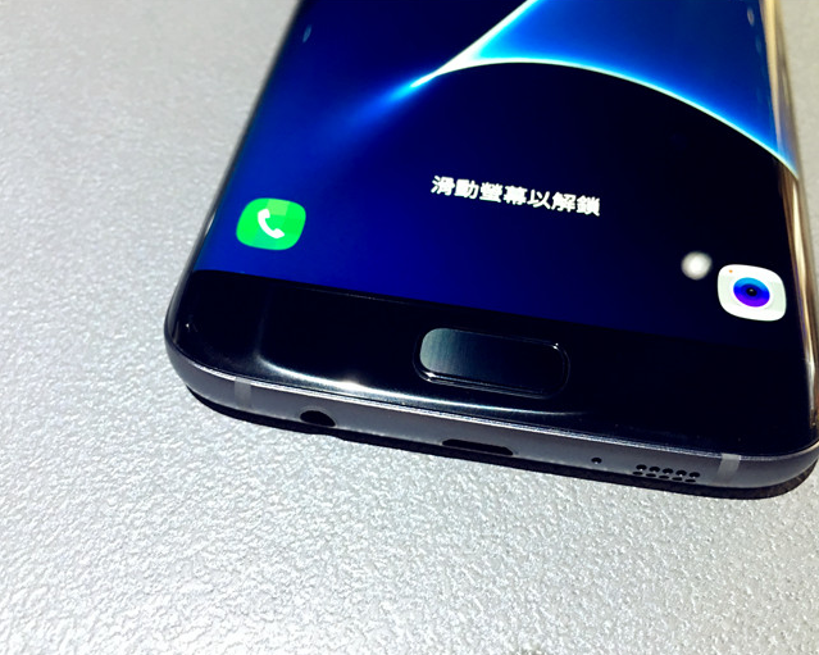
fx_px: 751
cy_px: 330
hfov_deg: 57.1
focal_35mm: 31
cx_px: 437
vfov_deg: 47.1
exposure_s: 1/8
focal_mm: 4.15
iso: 100
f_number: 2.2
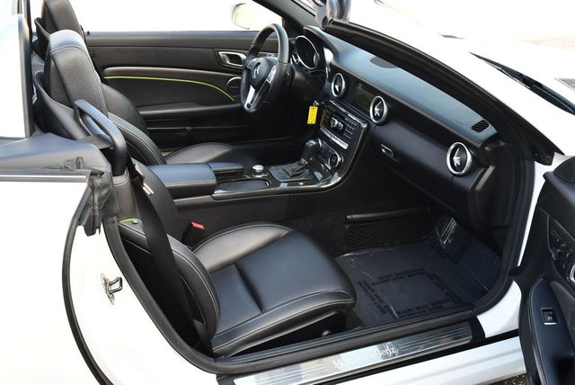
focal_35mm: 36
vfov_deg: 36.9
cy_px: 192
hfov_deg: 53.1
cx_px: 288
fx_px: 576
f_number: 5
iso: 400
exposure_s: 1/250
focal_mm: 18
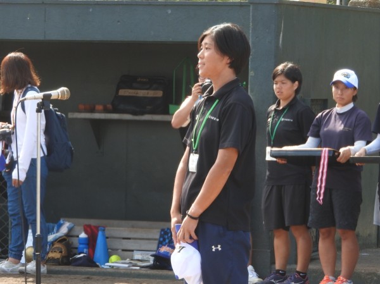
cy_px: 142
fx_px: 2742
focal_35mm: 250
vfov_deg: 5.9
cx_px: 190
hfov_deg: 7.9
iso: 110
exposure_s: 1/125
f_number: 5.5
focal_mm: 44.8
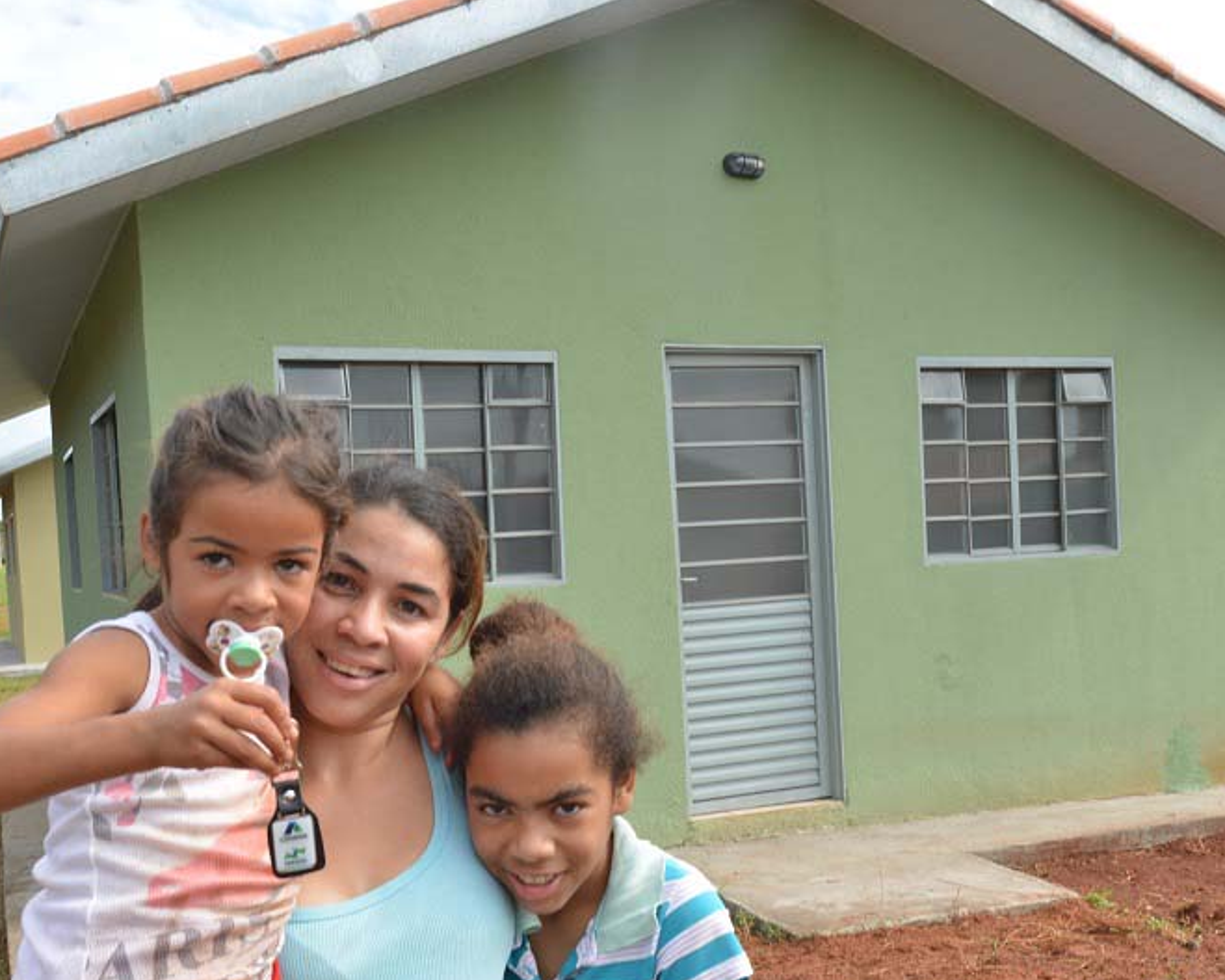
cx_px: 621
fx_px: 1486
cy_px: 588
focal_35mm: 41
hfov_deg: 44.8
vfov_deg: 36.3
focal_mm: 24
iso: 200
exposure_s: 1/50
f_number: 13
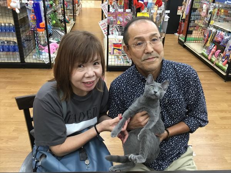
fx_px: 207
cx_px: 116
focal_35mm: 31
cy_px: 86
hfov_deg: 58.4
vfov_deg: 45.4
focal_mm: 3.3
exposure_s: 1/33
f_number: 2.4
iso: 160
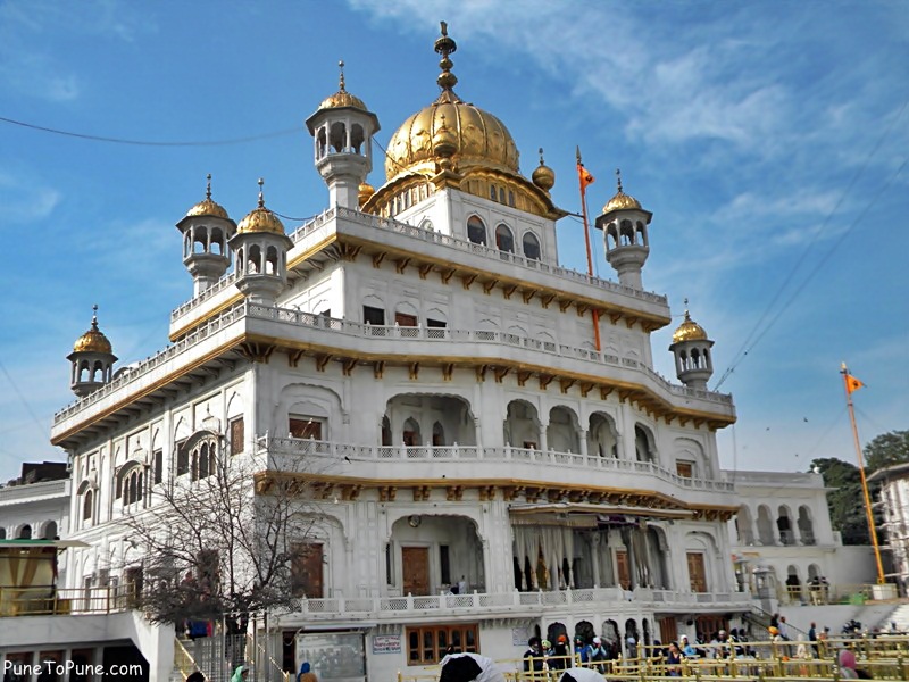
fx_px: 945
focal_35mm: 36
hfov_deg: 51.4
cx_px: 454
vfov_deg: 39.7
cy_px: 341
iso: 80
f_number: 7.4
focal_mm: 6.4
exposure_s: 1/235
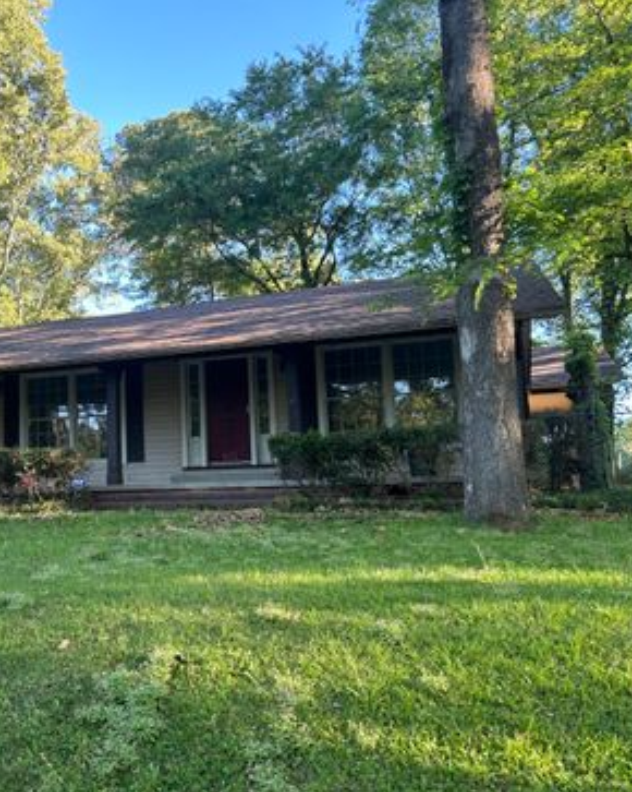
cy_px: 407
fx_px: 819
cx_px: 120
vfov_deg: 51.5
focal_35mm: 35
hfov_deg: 40.3
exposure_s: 1/160
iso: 40
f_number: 1.5
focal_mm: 5.7
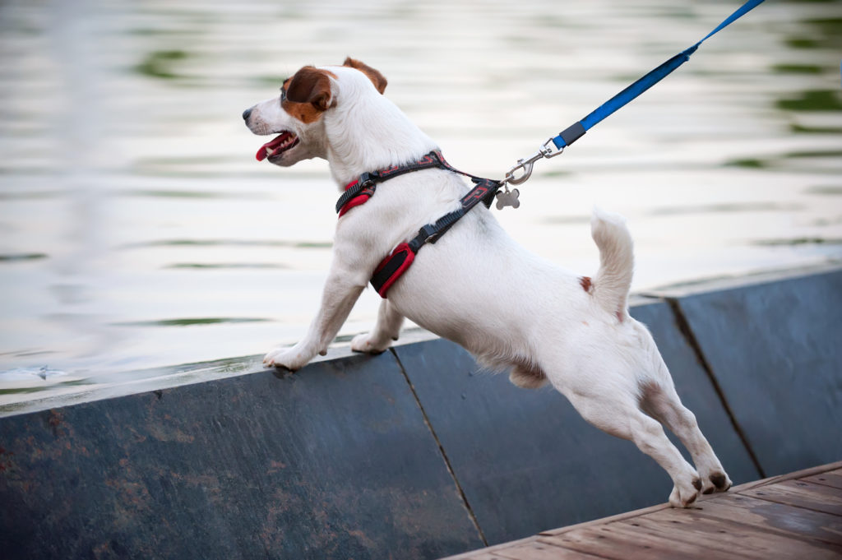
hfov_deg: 15.2
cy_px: 280
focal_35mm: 135
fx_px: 3155
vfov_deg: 10.1
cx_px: 421
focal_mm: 135
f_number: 2.8
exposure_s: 1/400
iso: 1600
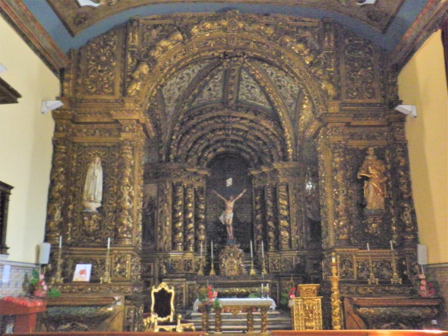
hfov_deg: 51.4
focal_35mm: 36
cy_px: 168
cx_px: 224
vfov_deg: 39.7
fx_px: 466
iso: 800
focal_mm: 6.3
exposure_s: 1/30
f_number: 3.5
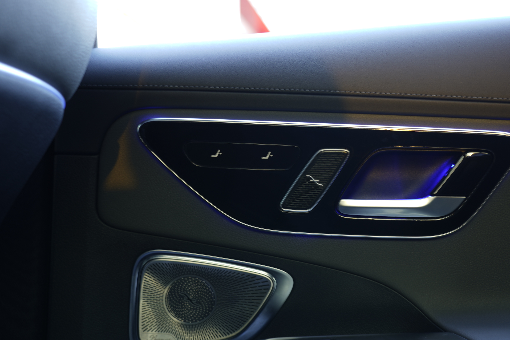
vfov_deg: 24.6
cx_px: 322
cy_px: 173
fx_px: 779
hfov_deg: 36.0
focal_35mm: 55
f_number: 4
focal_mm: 41
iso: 64
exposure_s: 1/3
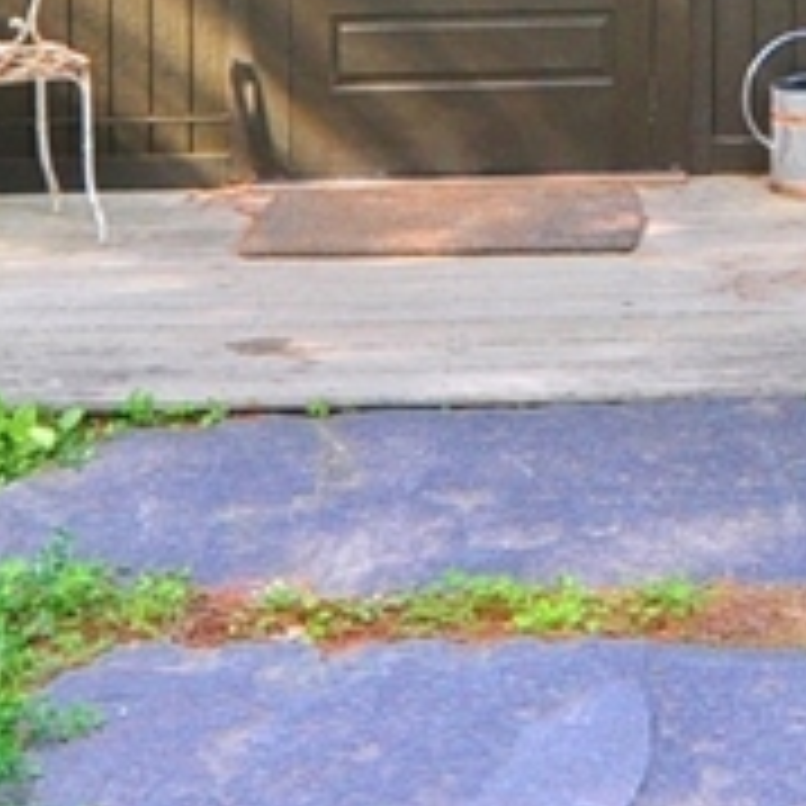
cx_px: 644
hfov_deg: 23.3
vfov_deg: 20.9
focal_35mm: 73
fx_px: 1923
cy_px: -315
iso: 640
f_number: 8
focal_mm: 10
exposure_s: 1/80
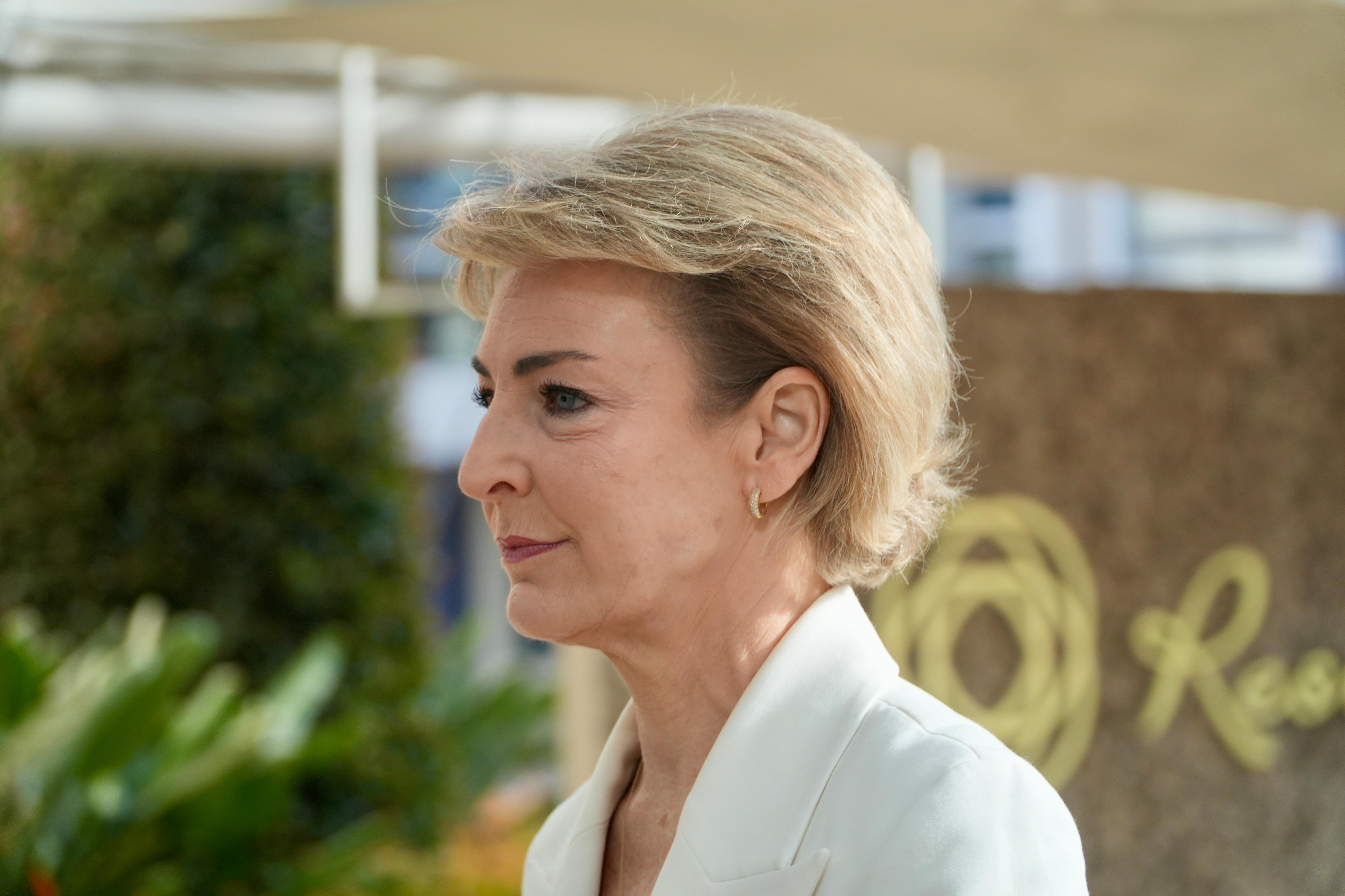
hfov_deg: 15.5
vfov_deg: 10.4
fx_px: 4931
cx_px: 672
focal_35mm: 132
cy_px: 448
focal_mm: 88
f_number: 4
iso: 400
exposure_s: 1/400
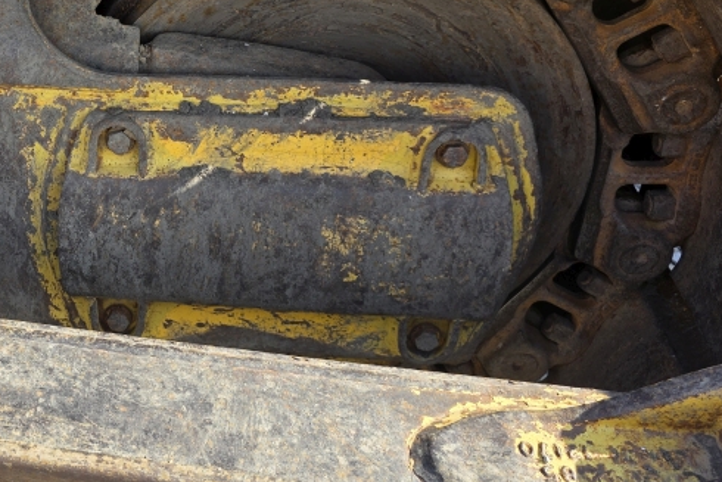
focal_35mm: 50
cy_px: 149
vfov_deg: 26.8
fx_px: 1003
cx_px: 91
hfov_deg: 37.4
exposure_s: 1/359
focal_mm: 6.3
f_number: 1.7
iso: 25
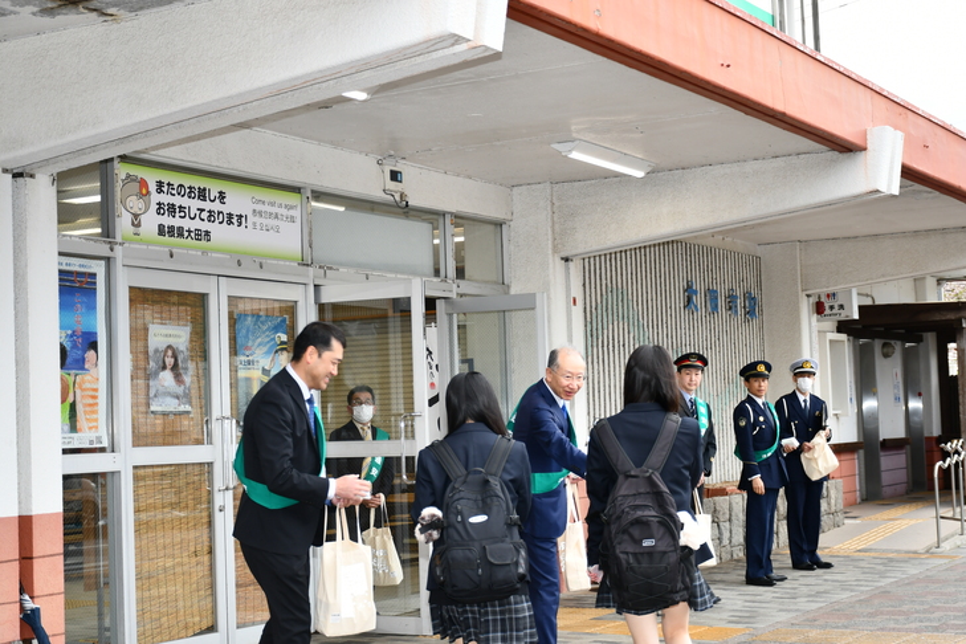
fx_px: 1610
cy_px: 322
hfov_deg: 33.4
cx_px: 483
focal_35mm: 60
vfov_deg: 22.6
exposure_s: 1/80
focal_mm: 40
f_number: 4.5
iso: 200
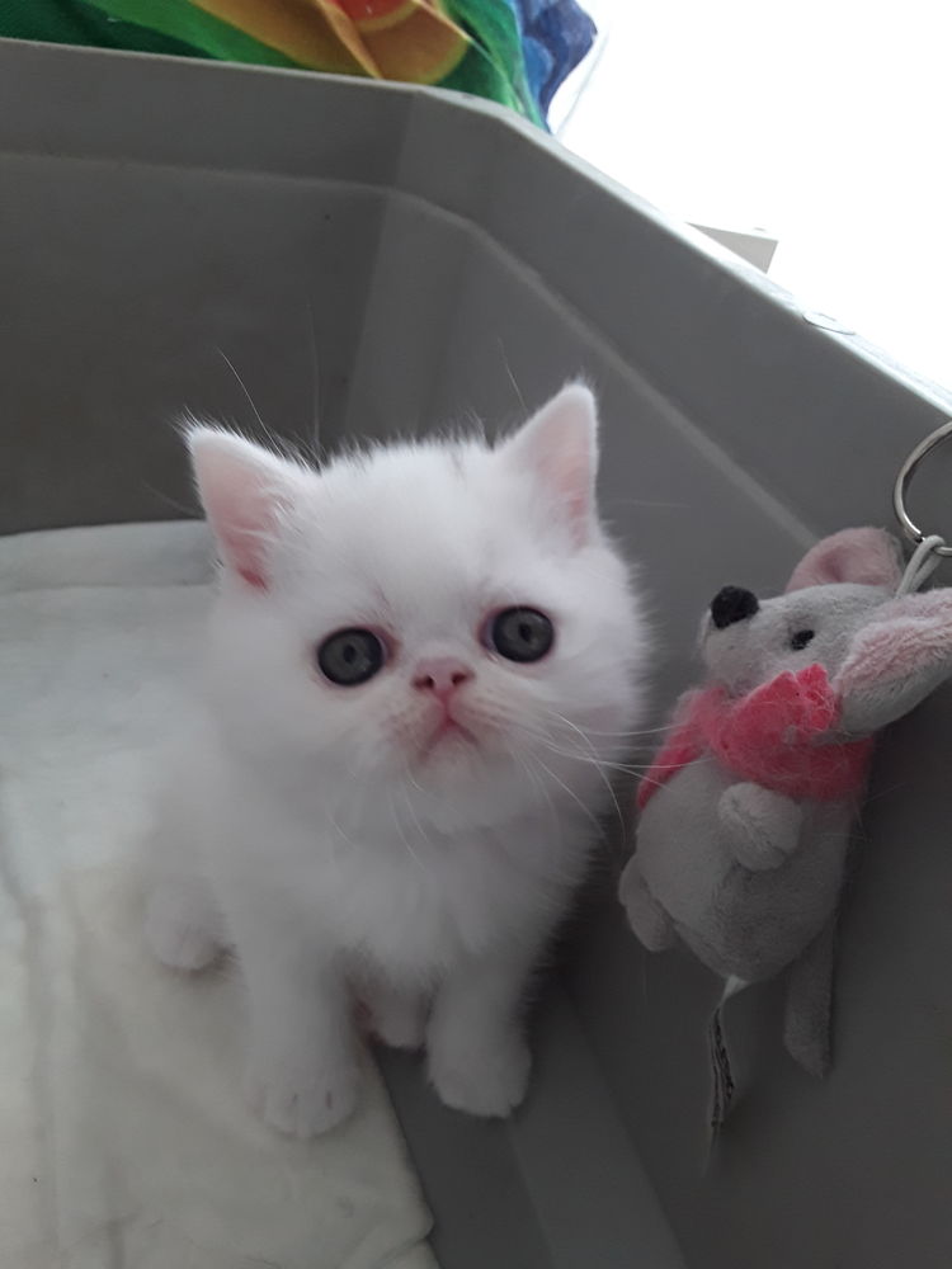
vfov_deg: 65.3
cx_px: 476
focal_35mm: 27
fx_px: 990
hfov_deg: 51.4
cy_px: 634
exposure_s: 1/100
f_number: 1.9
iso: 80
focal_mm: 2.91
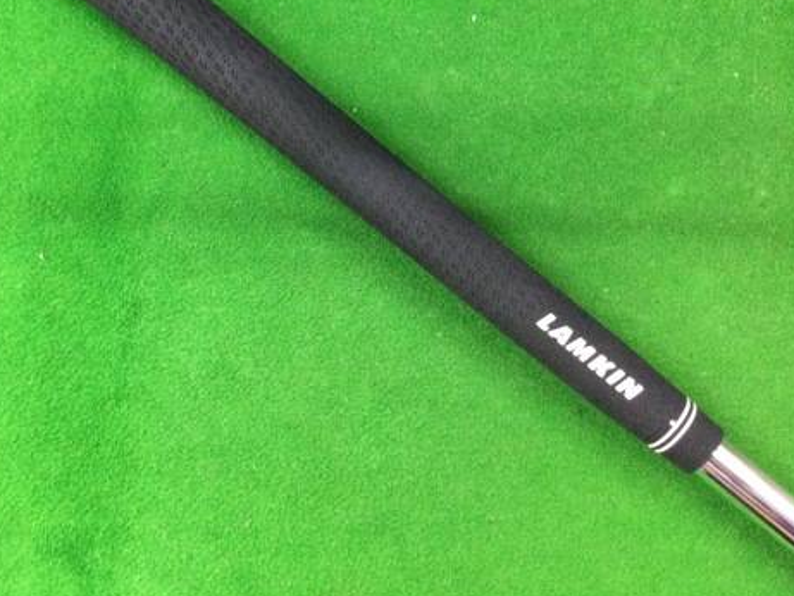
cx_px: 334
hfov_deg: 43.7
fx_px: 987
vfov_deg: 33.3
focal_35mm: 43
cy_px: 193
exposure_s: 1/30
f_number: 2.4
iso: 200
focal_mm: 3.3
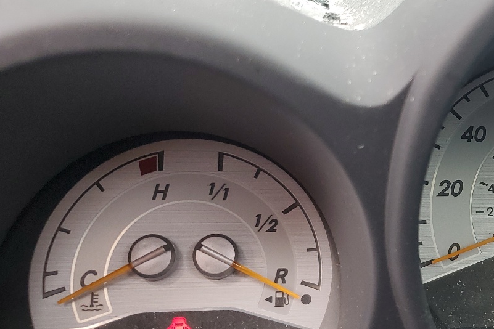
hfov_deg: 33.8
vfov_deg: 25.1
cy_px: 178
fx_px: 741
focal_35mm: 54
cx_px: 489
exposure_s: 1/120
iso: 56
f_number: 1.5
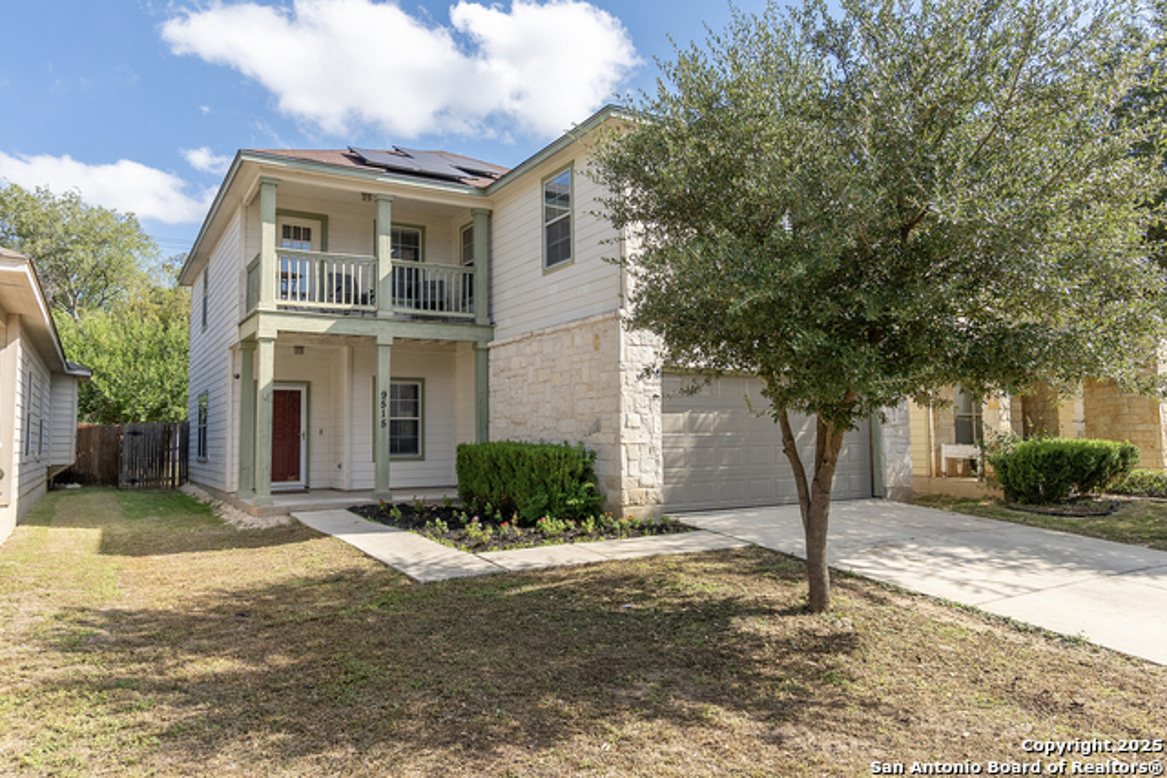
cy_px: 389
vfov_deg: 57.3
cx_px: 584
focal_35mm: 22
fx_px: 713
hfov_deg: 78.6
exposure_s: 1/800
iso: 320
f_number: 6.3
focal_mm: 15
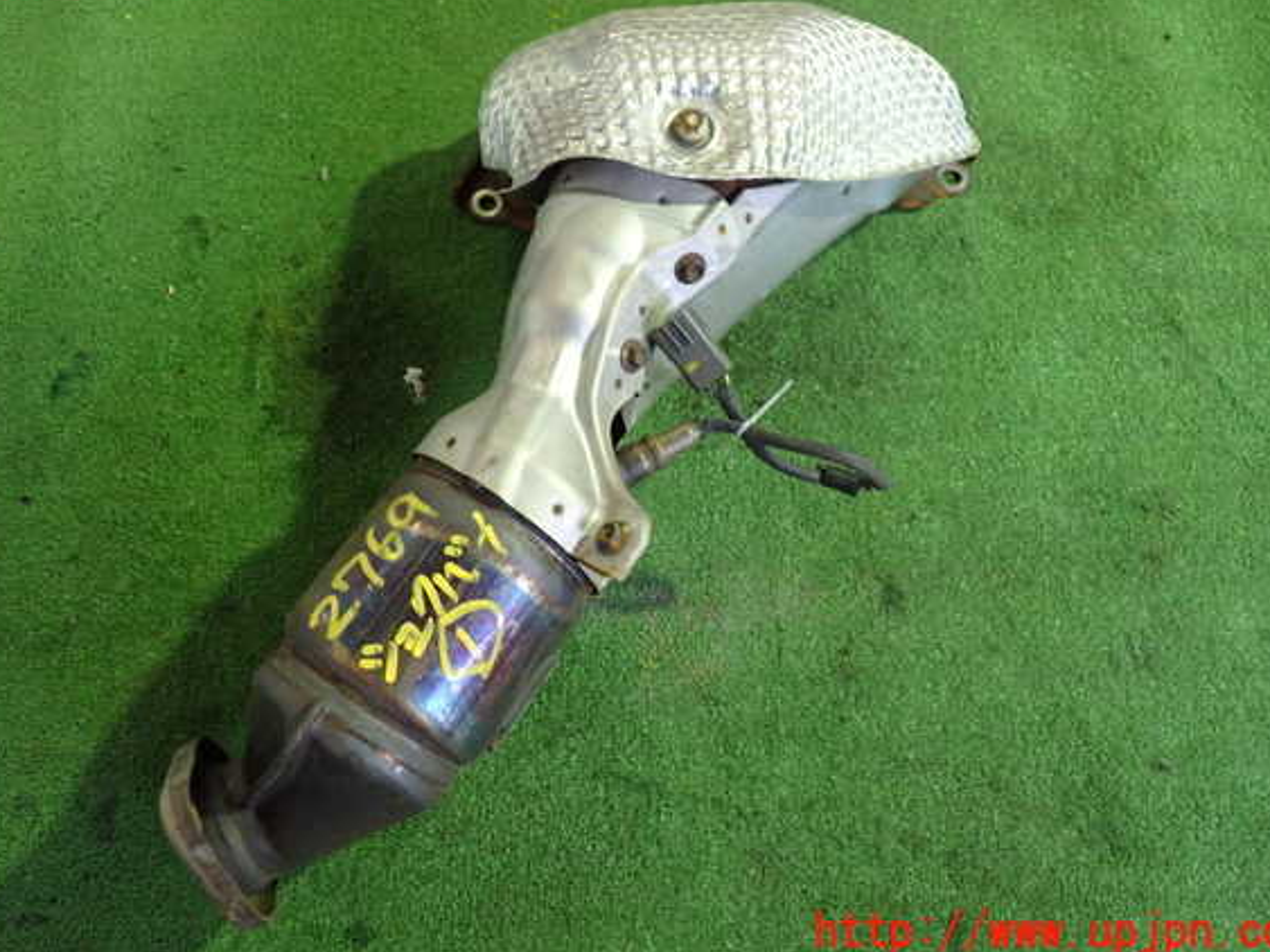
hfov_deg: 56.8
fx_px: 1174
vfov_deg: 44.1
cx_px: 647
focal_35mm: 32
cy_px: 453
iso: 400
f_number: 2.3
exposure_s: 1/30
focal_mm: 5.4
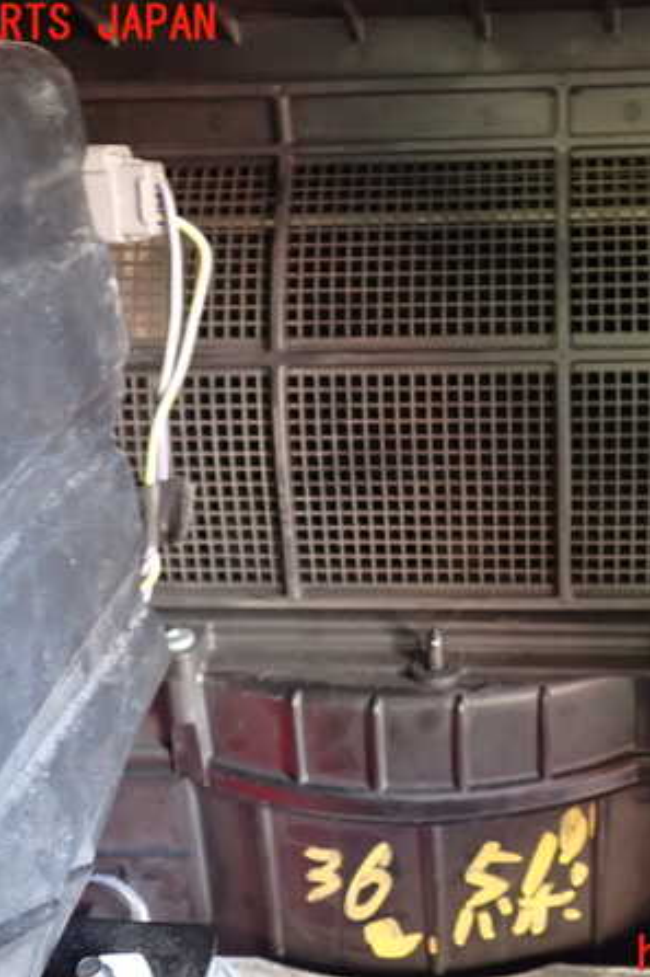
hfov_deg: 31.4
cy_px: 491
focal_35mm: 42
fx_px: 1138
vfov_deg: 46.4
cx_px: 475
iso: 800
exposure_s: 1/13
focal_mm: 5.4
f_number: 2.3
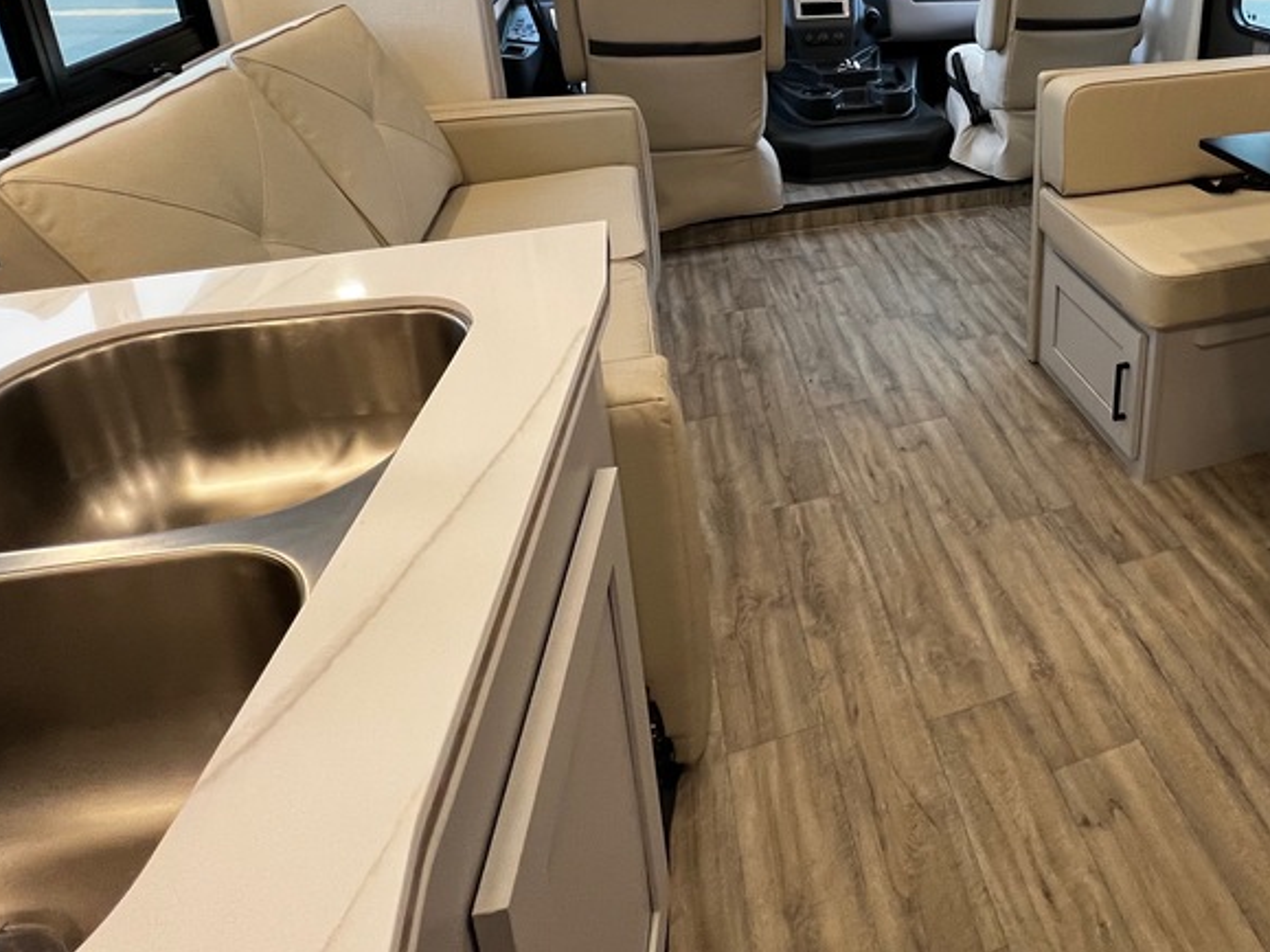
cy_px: 147
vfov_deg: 53.5
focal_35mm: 23
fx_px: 844
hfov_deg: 68.5
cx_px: 972
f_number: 1.8
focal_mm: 1.57
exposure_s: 1/99
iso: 200
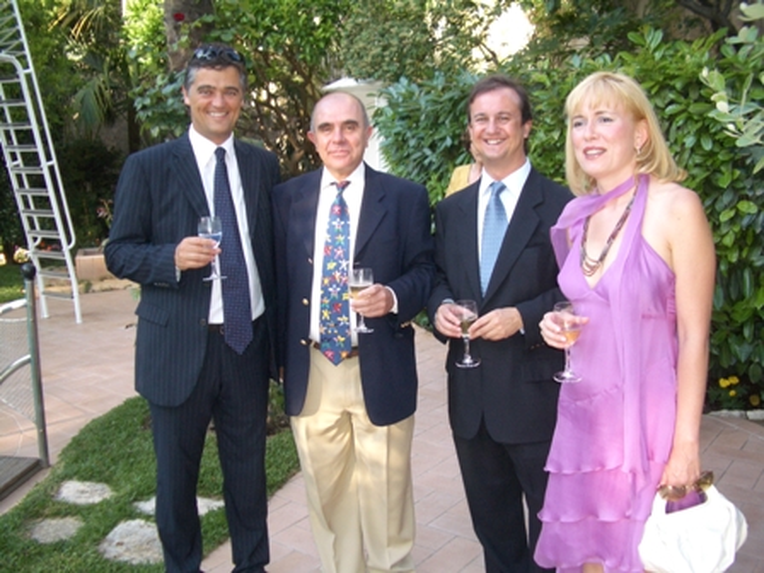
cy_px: 286
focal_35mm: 35
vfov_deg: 40.7
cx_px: 382
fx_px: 772
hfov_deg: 52.6
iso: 100
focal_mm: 5.8
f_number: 2.6
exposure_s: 1/160
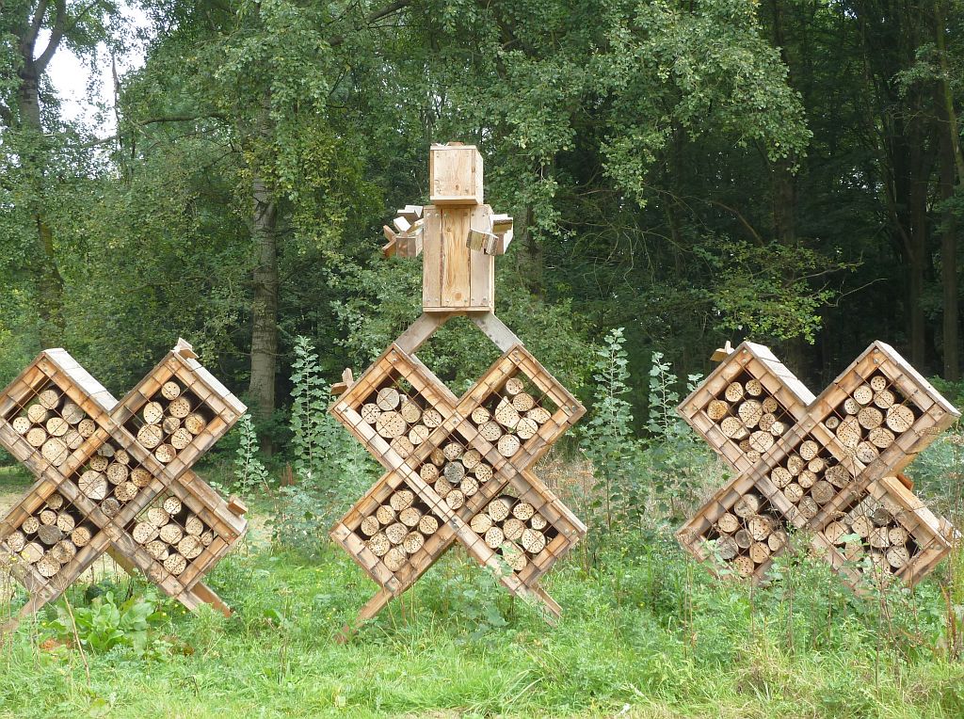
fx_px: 1334
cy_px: 360
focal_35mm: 48
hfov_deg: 39.7
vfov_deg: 30.2
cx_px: 482
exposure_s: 1/50
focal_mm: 7.9
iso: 80
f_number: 3.8
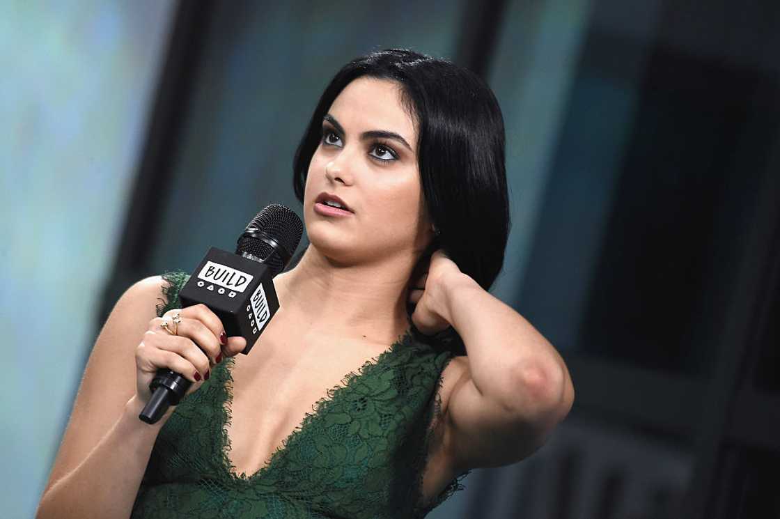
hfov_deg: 5.2
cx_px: 390
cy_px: 260
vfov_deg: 3.4
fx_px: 8660
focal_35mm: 400
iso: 3200
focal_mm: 400
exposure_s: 1/125
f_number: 5.6
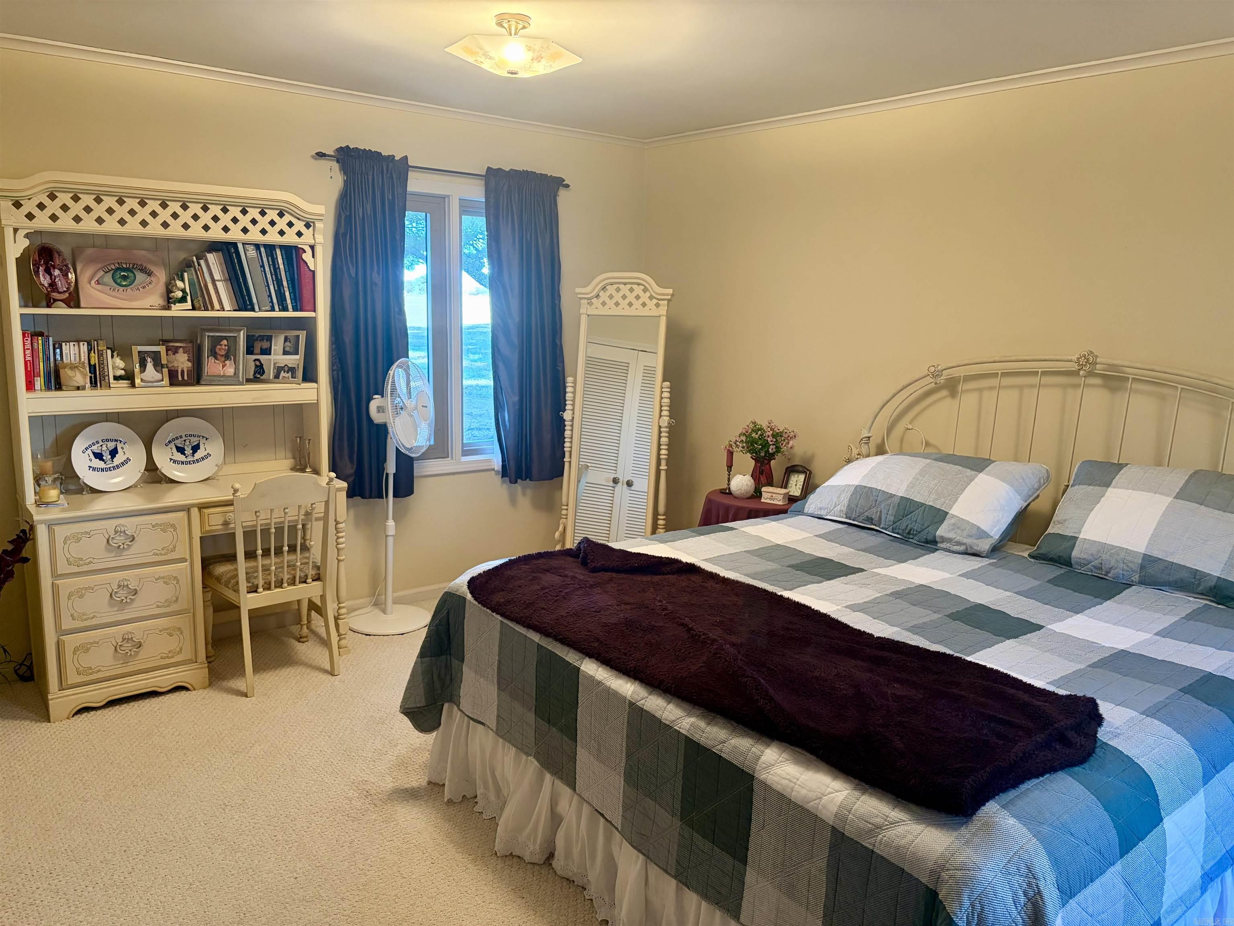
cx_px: 617
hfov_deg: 67.3
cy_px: 463
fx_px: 927
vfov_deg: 53.1
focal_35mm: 26
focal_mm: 5.96
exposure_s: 1/60
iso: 320
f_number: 1.6
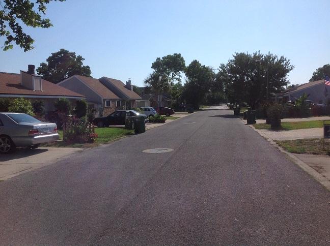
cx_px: 165
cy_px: 123
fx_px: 333
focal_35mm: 35
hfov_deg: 52.7
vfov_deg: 40.6
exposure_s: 1/5051
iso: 64
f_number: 2.4
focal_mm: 4.28
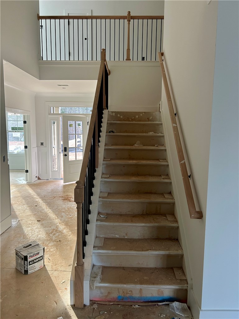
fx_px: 239
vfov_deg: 67.3
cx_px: 120
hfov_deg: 53.1
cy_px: 160
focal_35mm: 26
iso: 125
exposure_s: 1/85
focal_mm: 5.7
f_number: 1.5
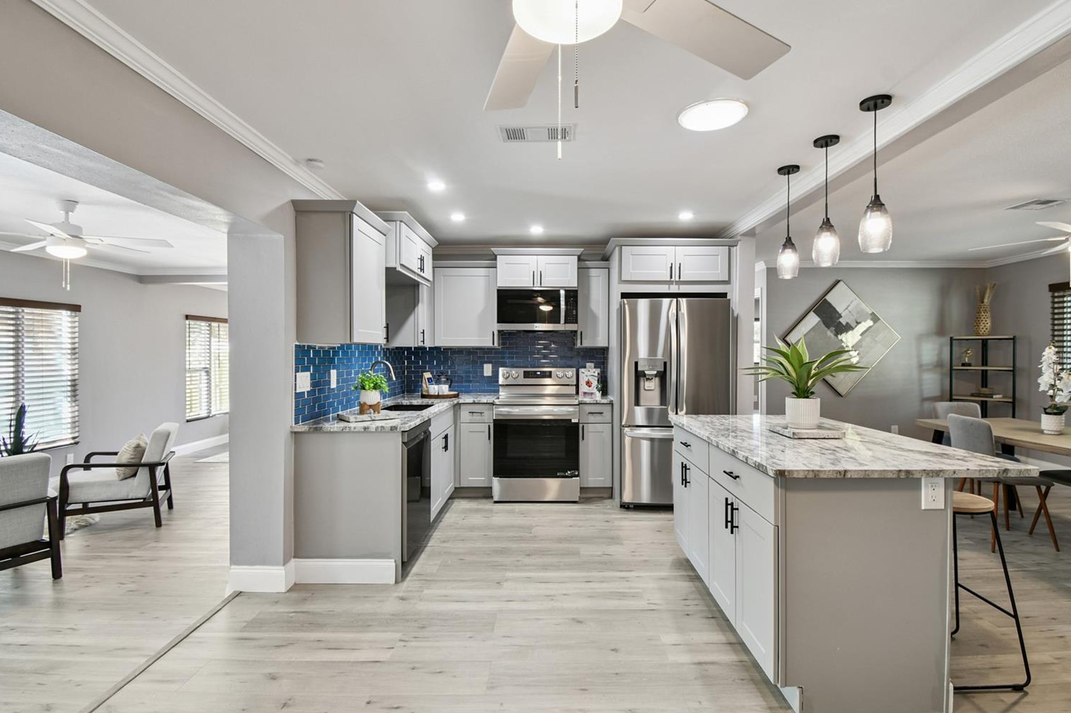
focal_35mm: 16
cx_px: 533
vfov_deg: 73.7
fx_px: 476
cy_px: 358
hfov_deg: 96.8
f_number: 7.1
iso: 100
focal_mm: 10
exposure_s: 1/2
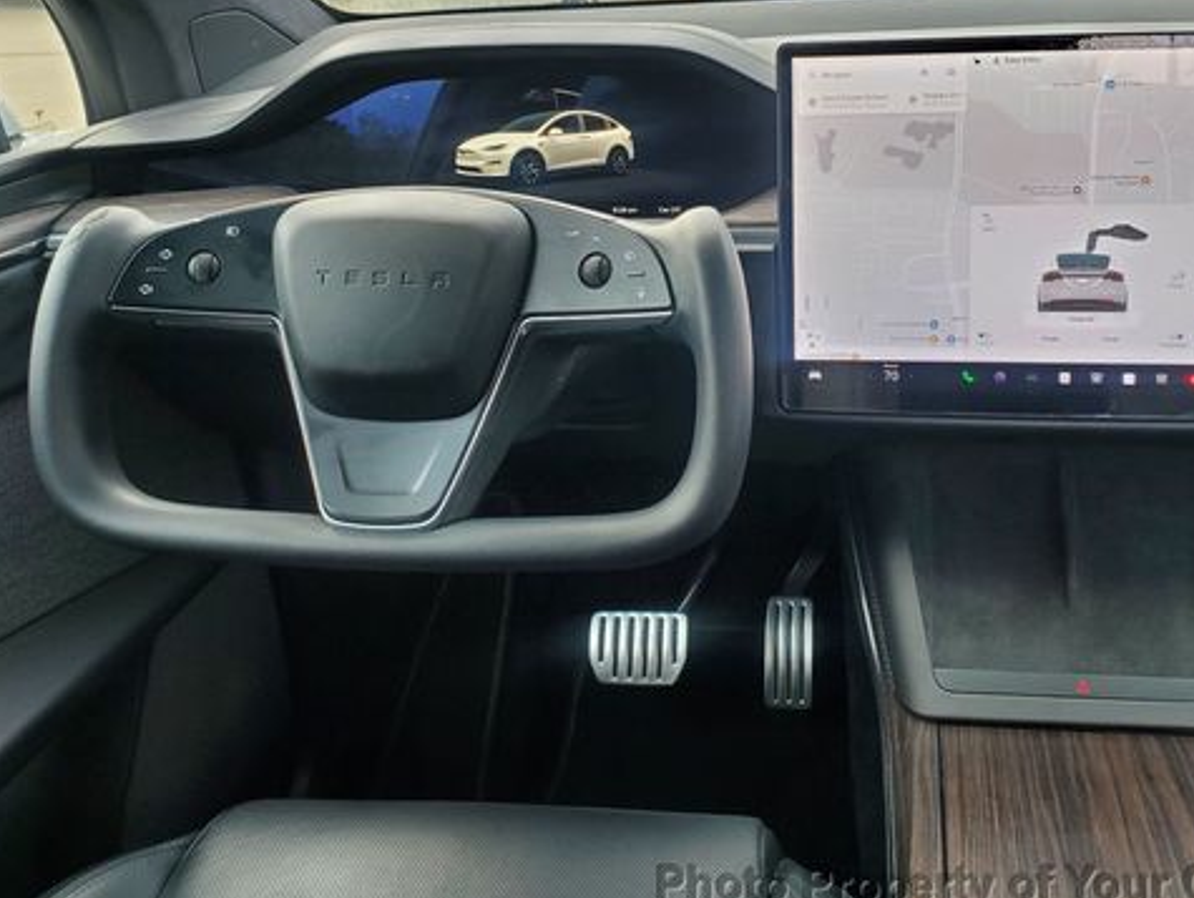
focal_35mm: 35
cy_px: 335
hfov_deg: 52.0
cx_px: 752
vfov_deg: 40.5
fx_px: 1208
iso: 80
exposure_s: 1/69
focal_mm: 4.3
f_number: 2.4
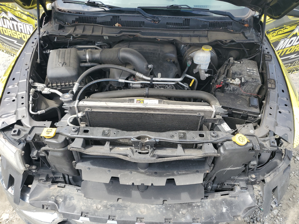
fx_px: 225
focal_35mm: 26
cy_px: 112
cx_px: 150
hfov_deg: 67.3
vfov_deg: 53.1
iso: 50
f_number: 1.5
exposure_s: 1/1000
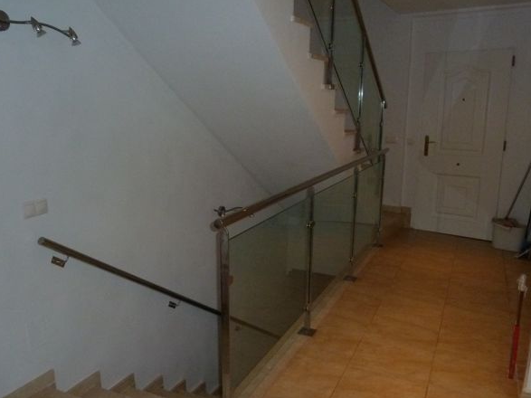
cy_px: 206
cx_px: 256
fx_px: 460
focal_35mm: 30
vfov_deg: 46.8
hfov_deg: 60.0
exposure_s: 1/125
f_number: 3.3
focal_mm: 4.1
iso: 400
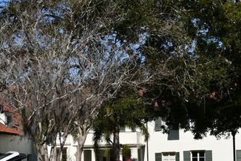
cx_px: 32
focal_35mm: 102
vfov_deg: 13.3
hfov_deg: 19.7
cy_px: 142
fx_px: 683
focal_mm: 26
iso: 100
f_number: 10
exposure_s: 1/400
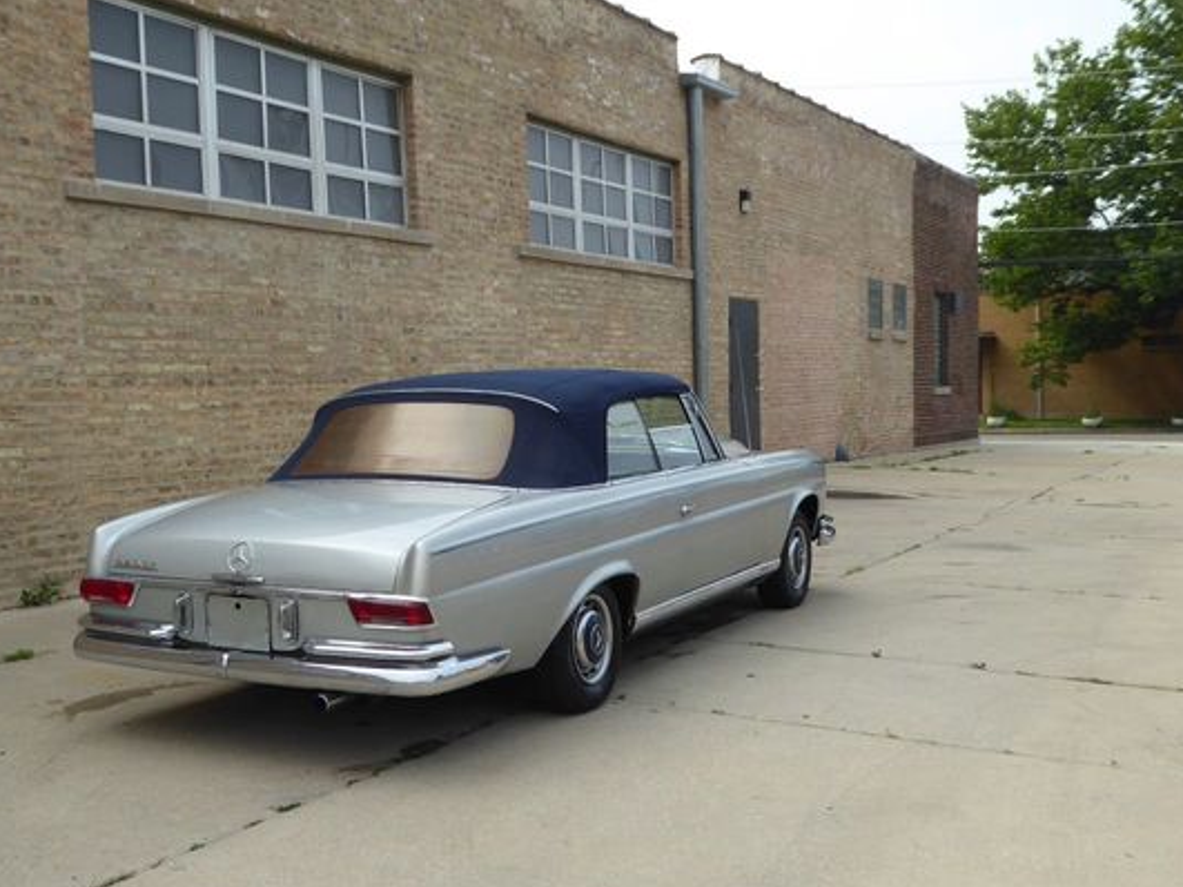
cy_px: 446
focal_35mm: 41
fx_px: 1401
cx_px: 479
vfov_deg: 35.1
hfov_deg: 45.6
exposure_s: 1/640
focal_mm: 5.8
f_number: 3.6
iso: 100
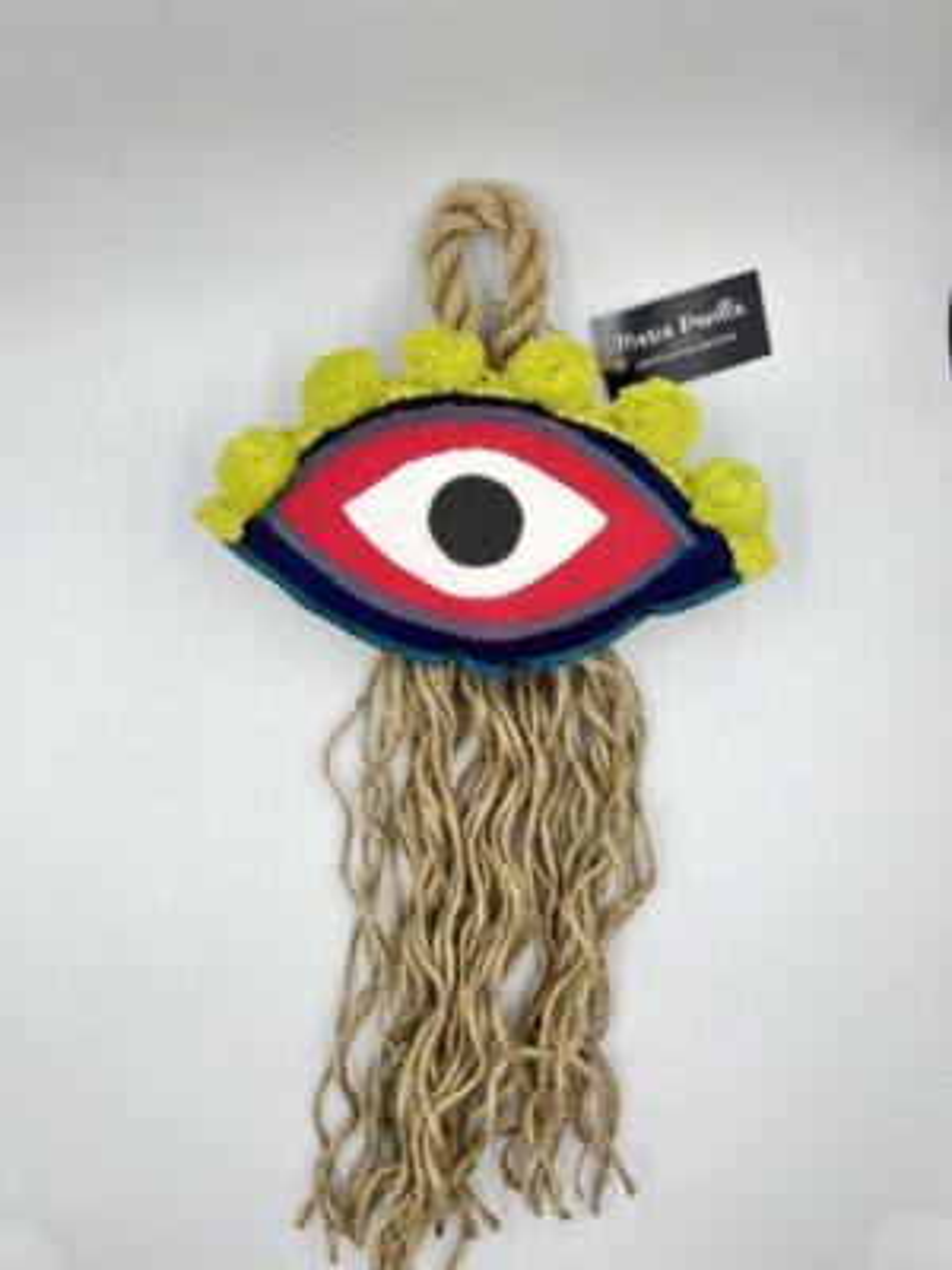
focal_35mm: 26
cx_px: 476
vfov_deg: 67.3
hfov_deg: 53.1
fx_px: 953
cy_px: 635
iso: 50
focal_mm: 5.1
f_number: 1.6
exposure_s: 1/237
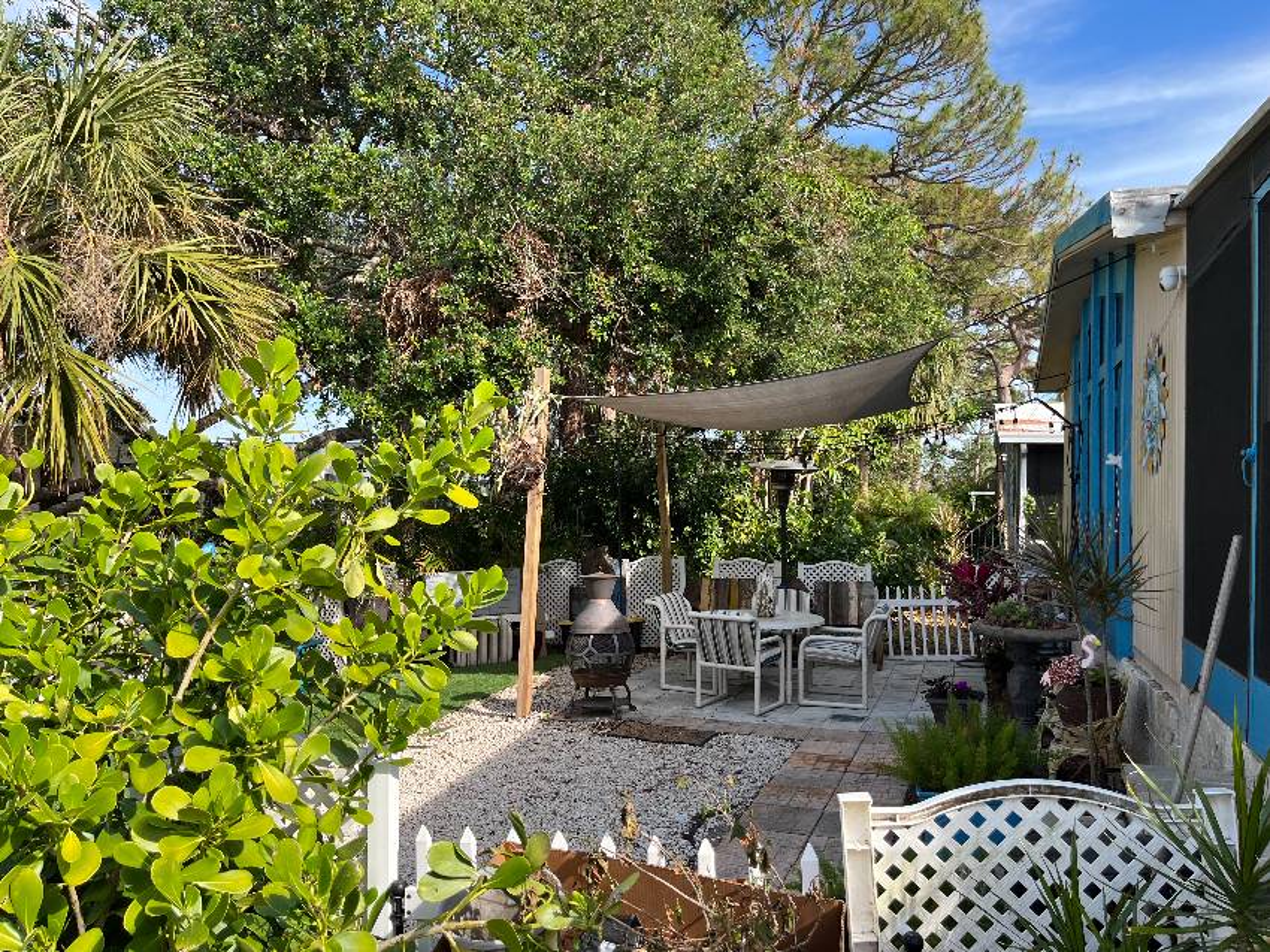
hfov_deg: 67.3
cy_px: 476
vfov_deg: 53.0
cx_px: 635
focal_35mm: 26
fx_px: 954
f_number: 1.6
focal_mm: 5.1
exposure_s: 1/1046
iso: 50
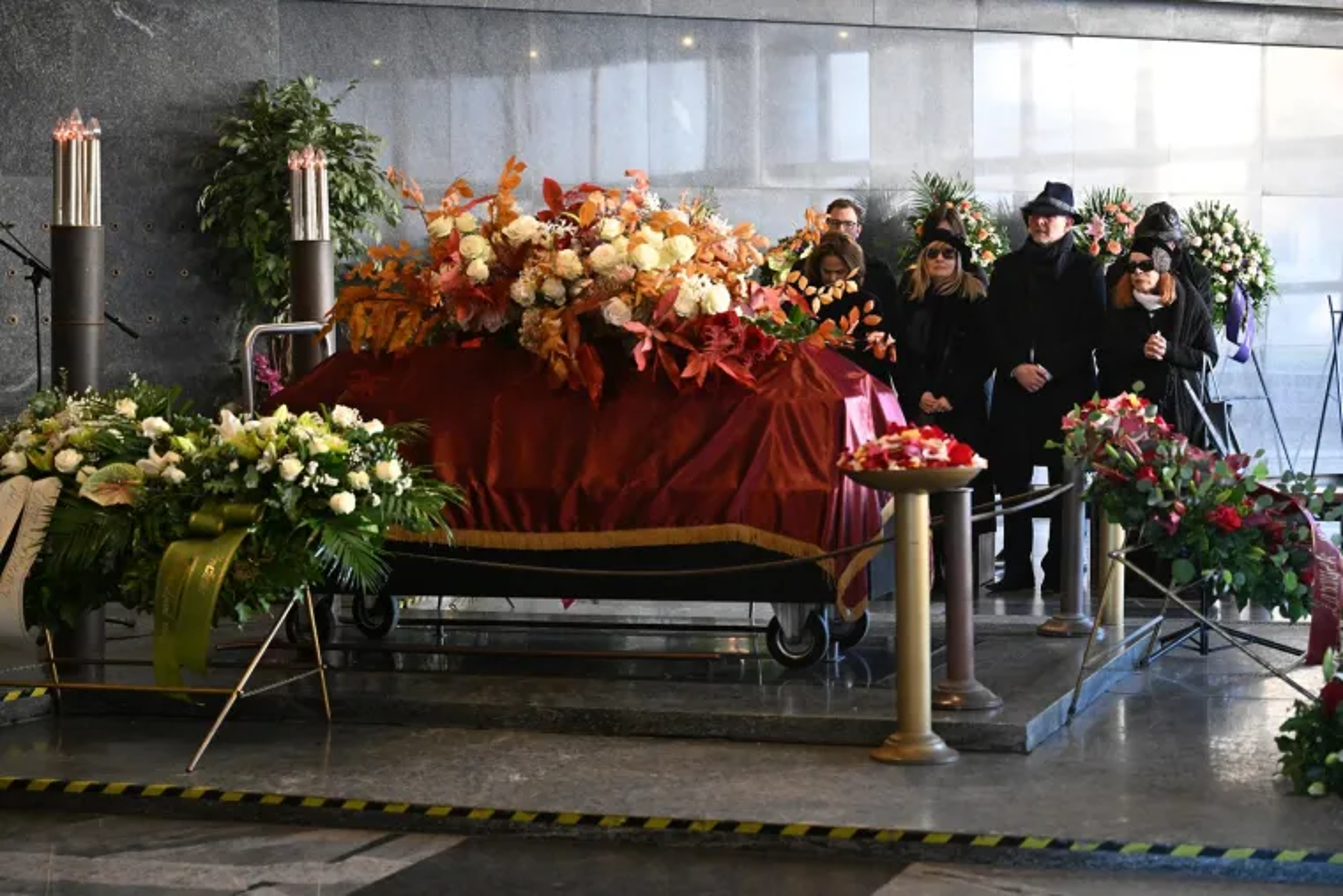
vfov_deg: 19.5
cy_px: 448
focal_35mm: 70
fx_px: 2612
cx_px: 672
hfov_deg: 28.8
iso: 6400
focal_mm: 70
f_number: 3.5
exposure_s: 1/160
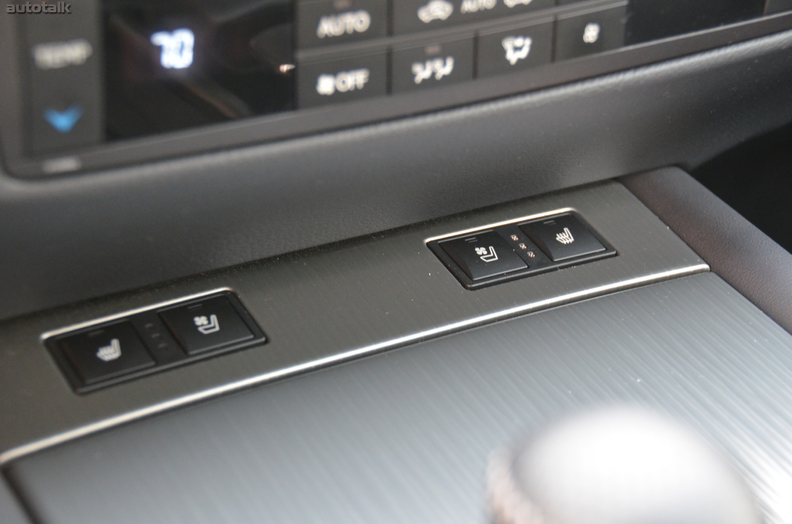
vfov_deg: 16.2
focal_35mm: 84
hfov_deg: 24.2
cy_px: 262
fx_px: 1844
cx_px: 396
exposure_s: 1/25
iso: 1600
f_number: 4.8
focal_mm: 56
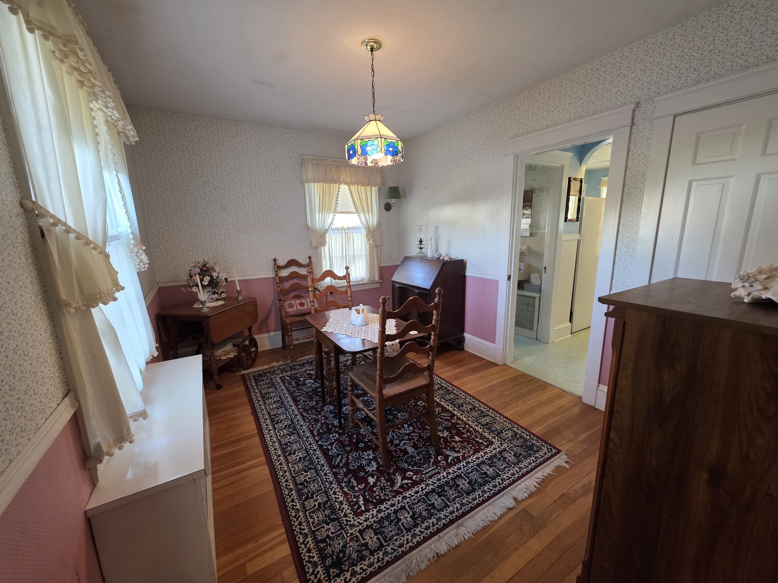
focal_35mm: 13
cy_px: 292
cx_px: 389
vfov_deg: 89.9
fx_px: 292
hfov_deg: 106.2
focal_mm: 2.2
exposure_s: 1/60
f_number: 1.9
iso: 320
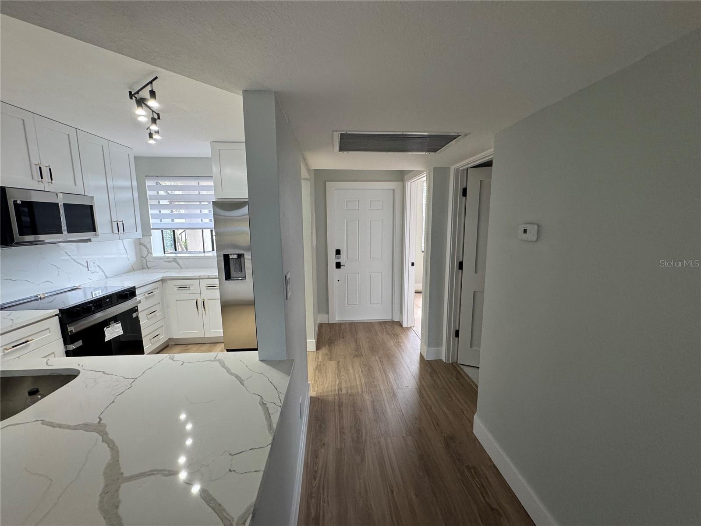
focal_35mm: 14
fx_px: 284
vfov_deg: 85.7
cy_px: 263
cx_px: 350
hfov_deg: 102.1
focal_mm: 2.22
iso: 200
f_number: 2.2
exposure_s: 1/120
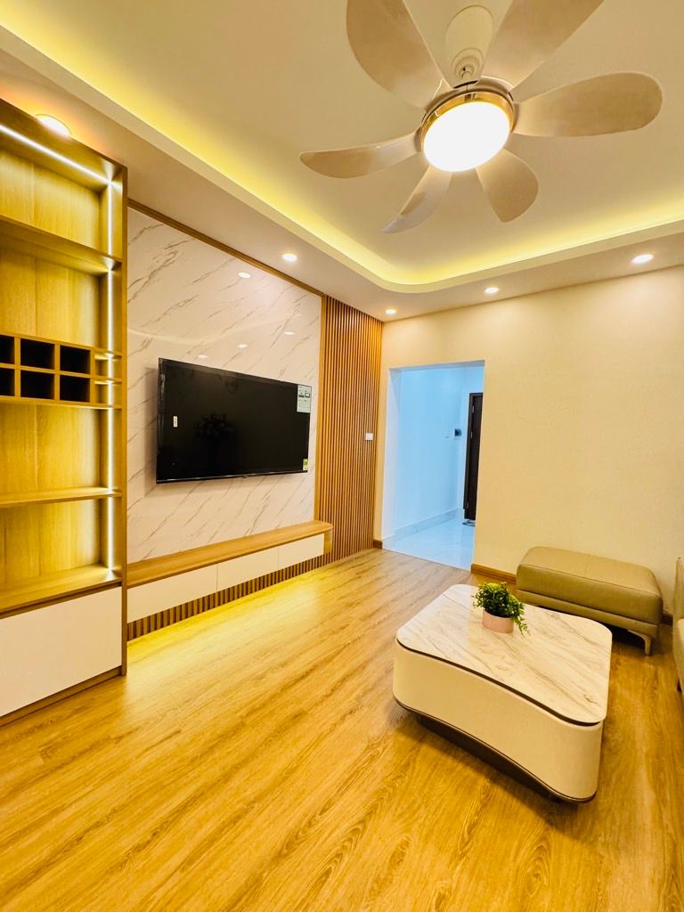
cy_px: 456
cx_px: 342
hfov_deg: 85.7
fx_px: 369
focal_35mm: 14
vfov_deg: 102.1
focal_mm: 2.22
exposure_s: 1/100
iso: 250
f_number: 2.2
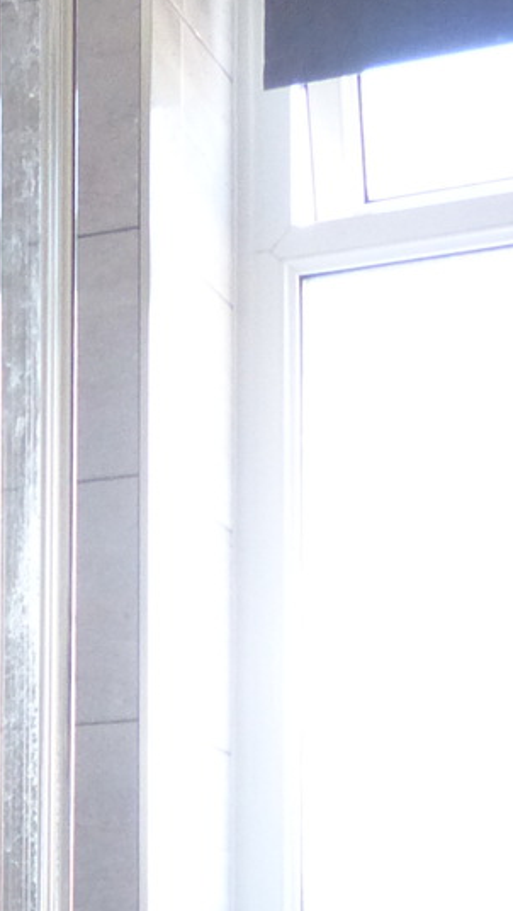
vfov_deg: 18.7
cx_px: -316
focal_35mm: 104
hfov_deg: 11.1
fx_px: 2512
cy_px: 1268
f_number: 2.8
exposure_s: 1/60
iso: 320
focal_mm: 4.5
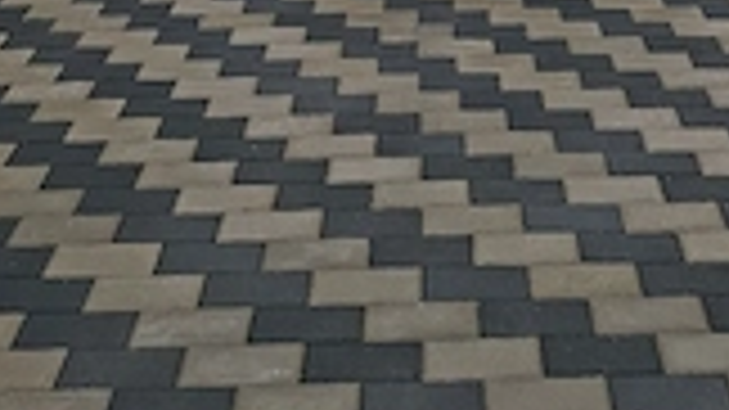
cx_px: 477
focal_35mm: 62
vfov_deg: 17.1
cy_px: -243
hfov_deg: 33.6
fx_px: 1198
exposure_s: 1/417
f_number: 1.8
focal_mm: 5.54
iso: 50
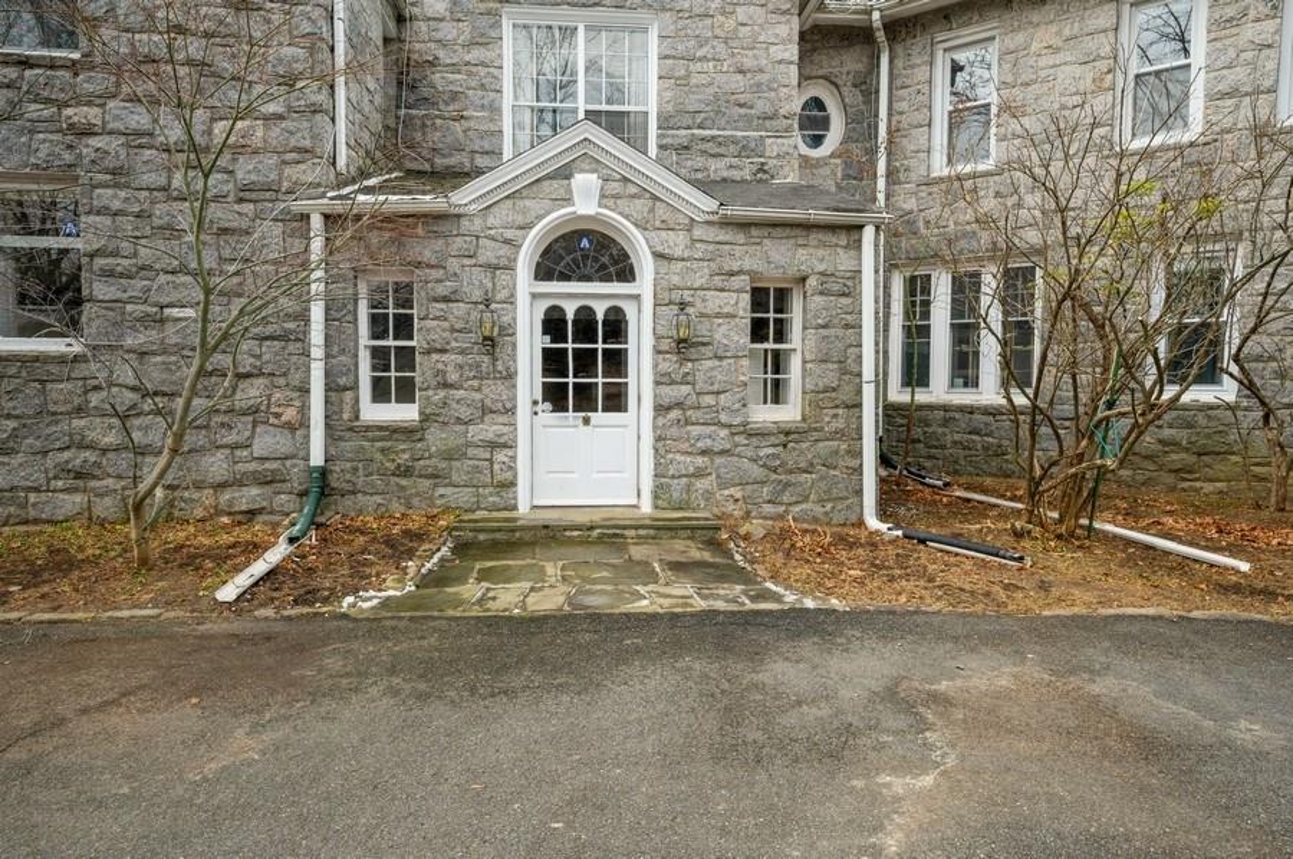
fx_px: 861
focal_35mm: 24
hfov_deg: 73.8
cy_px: 430
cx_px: 646
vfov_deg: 53.0
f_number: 11
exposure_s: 1/60
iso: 200
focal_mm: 24
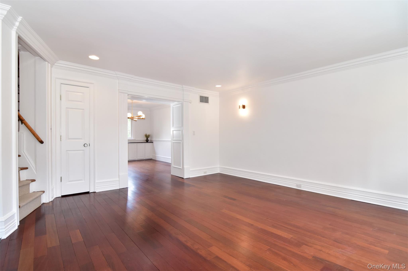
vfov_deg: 72.0
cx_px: 204
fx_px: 187
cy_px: 136
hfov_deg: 95.0
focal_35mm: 16
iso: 640
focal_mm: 11
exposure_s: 1/40
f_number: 8
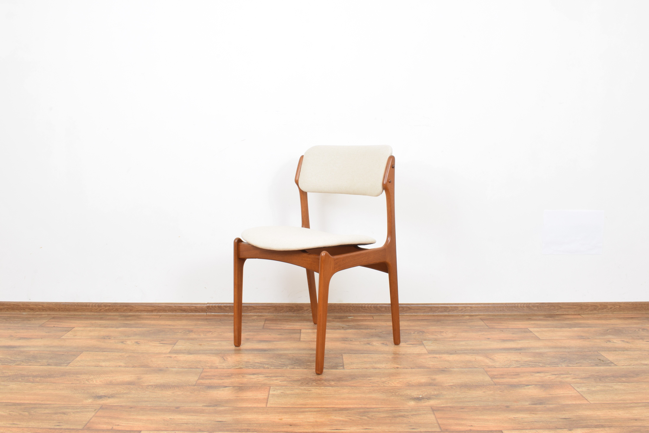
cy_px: 216
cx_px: 324
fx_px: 595
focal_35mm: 33
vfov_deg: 40.0
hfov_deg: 57.2
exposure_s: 5
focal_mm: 22
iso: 100
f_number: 25
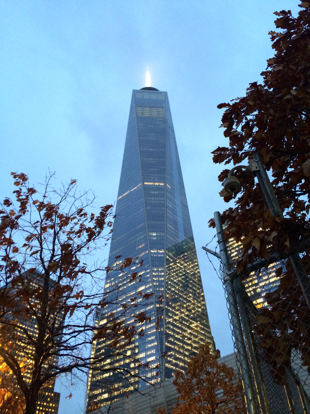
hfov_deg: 46.8
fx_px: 358
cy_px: 207
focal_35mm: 30
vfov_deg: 60.0
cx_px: 155
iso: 320
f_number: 2.2
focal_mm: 4.12
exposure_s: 1/24
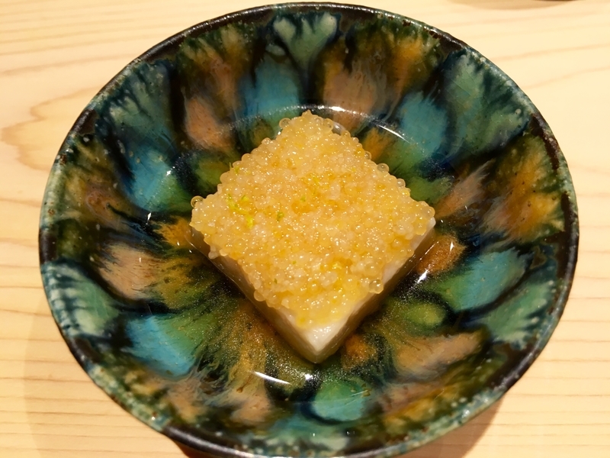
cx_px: 305
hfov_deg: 61.7
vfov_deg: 48.2
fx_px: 511
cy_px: 229
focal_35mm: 29
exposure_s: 1/30
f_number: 2.2
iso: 80
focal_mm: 4.15
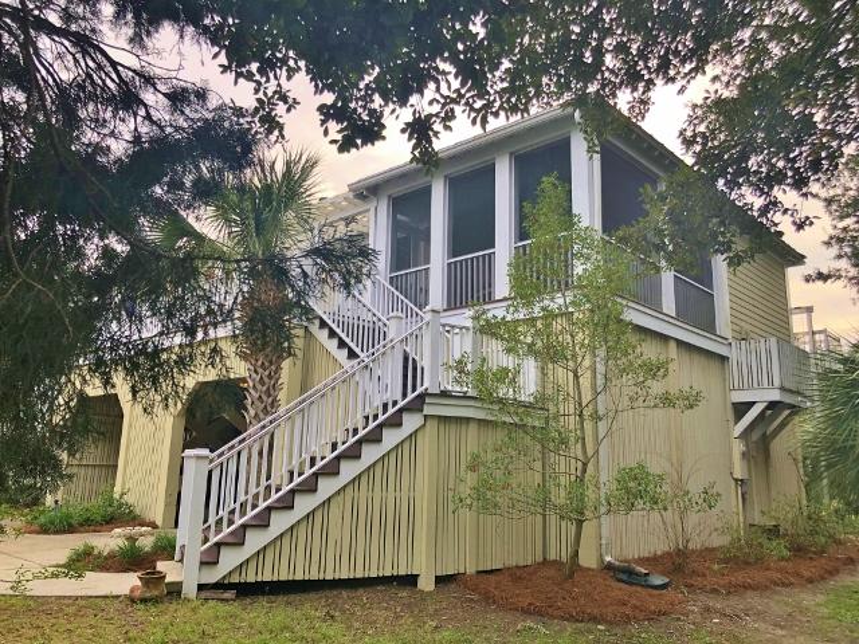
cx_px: 430
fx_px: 695
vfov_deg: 49.7
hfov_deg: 63.4
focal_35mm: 28
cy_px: 322
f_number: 1.8
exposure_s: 1/521
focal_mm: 3.99
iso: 20
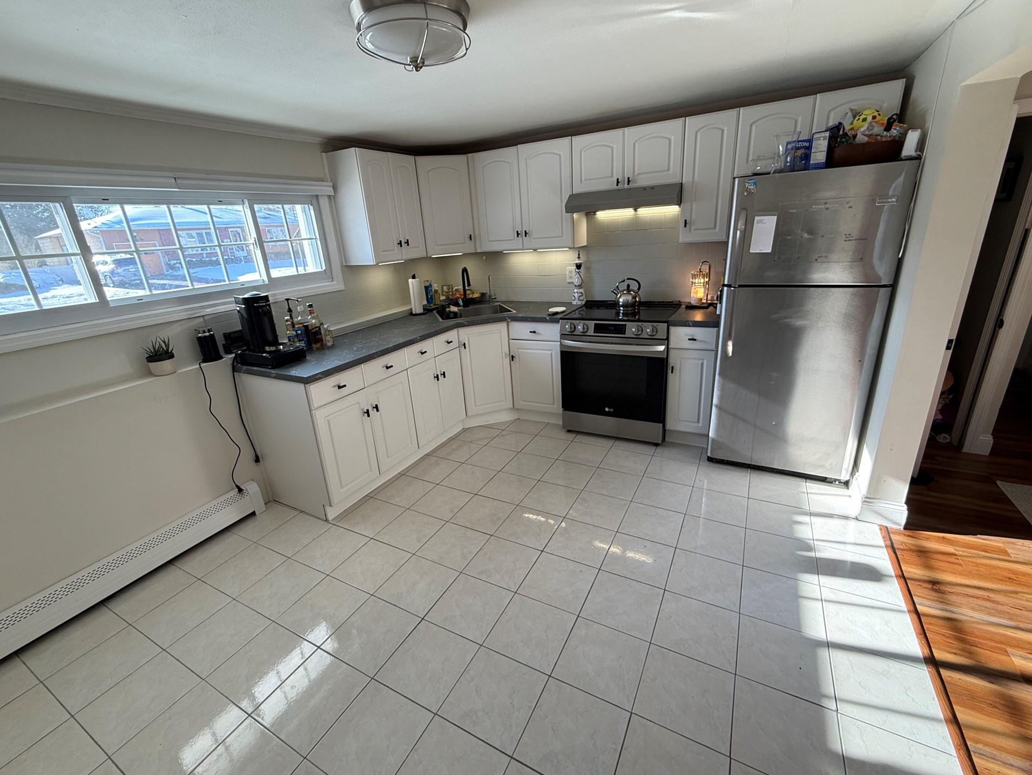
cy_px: 387
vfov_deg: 81.8
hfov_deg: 98.2
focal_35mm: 15
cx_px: 510
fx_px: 447
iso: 64
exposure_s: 1/120
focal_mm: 2.22
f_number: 2.2
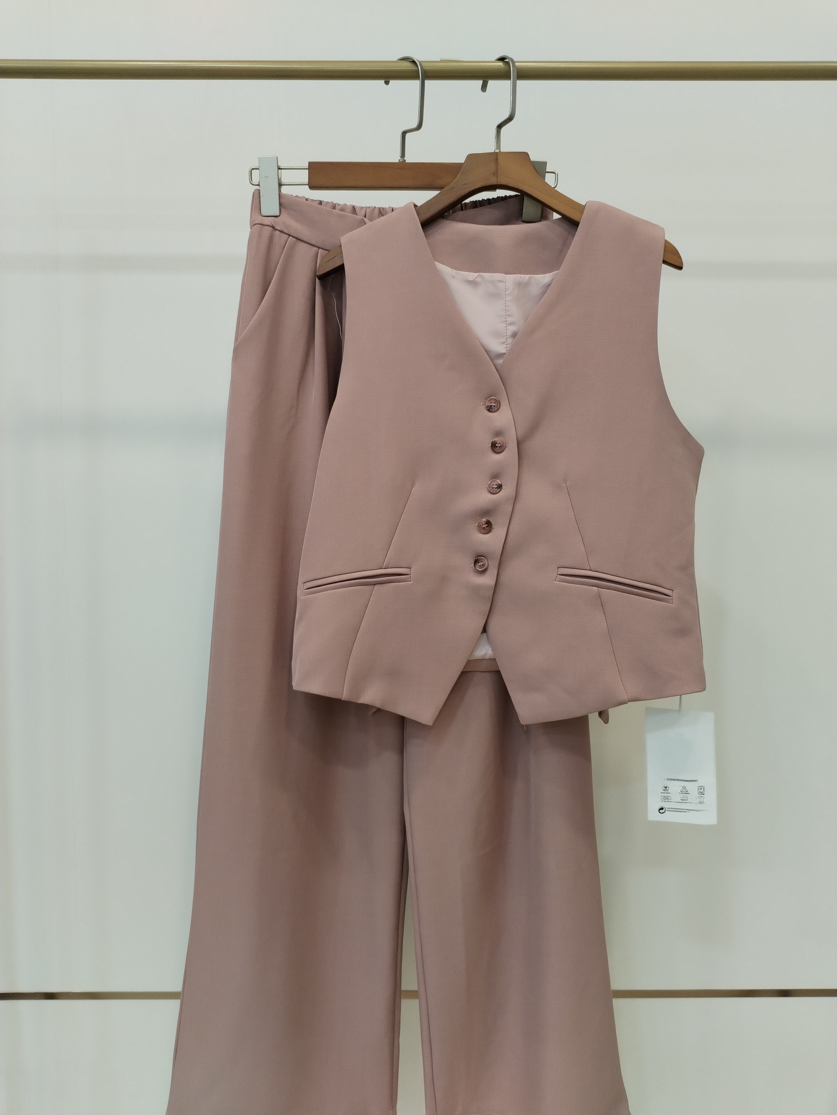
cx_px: 418
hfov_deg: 48.2
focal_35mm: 29
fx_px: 935
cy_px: 558
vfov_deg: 61.7
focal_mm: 4.75
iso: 302
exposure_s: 1/60
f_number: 1.8
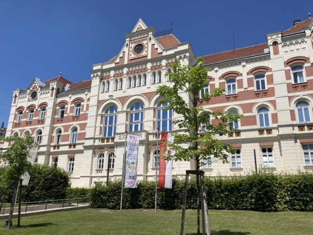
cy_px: 118
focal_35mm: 28
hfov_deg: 63.5
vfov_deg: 49.7
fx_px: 253
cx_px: 156
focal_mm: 3.99
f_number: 1.8
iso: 20
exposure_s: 1/3247
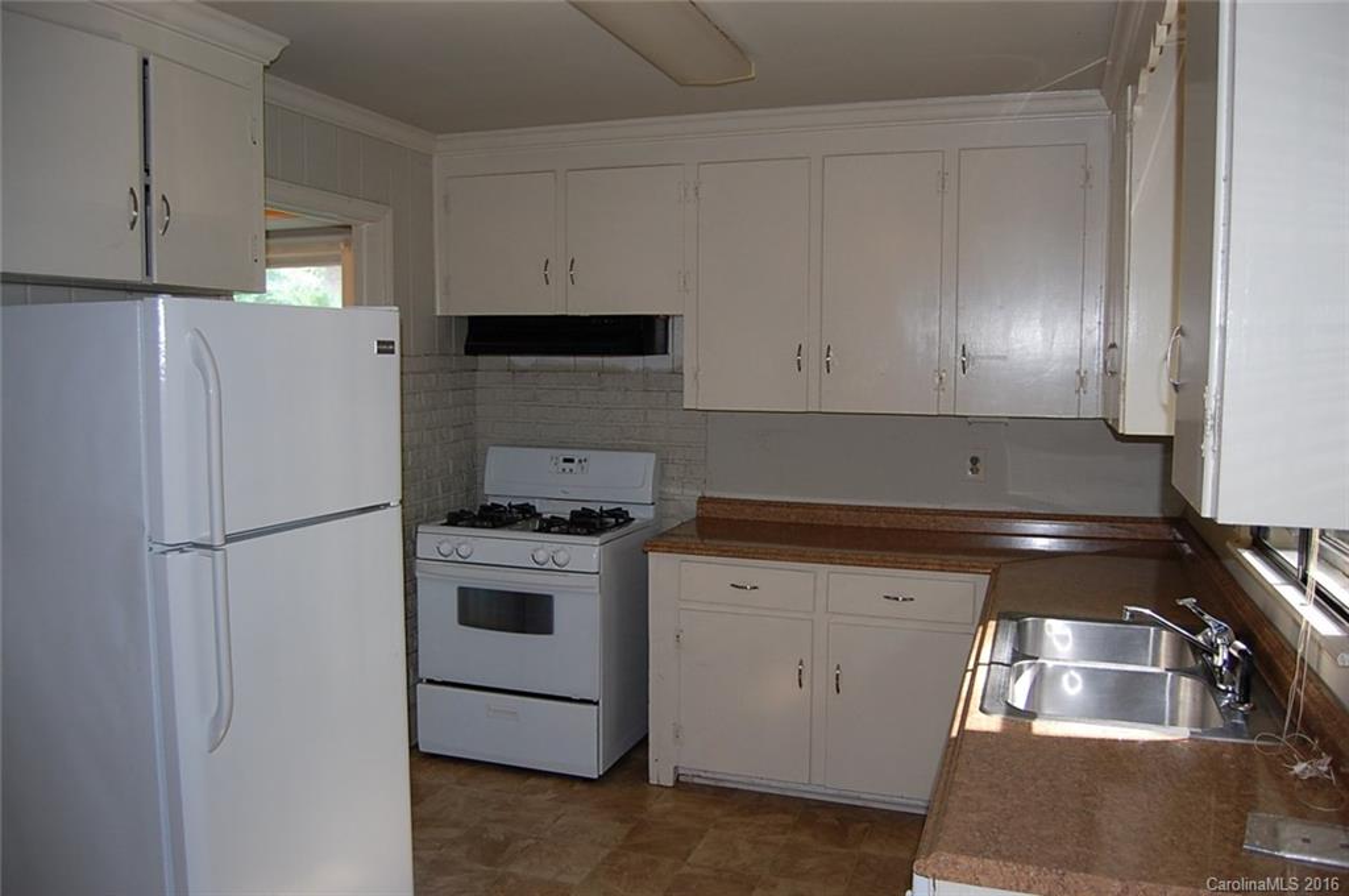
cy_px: 448
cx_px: 674
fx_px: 1010
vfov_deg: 47.8
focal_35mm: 27
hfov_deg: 67.4
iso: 400
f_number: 3.5
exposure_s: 1/60
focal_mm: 18
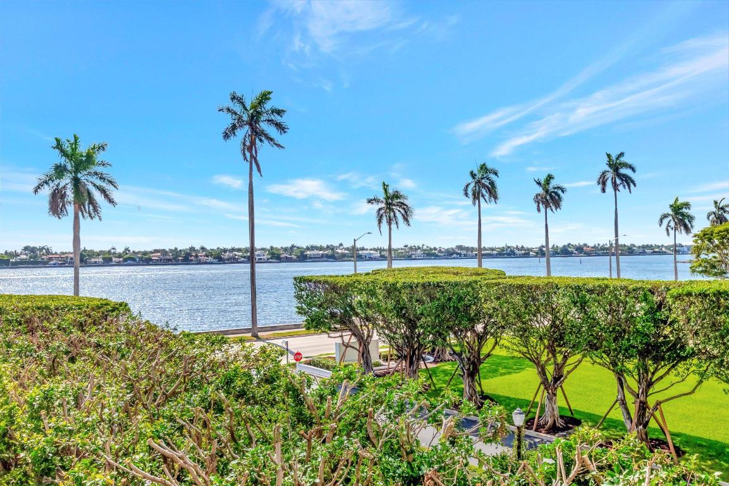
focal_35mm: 36
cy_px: 243
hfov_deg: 53.1
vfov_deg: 36.9
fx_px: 729
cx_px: 364
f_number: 8
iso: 640
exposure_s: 1/3200
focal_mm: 24
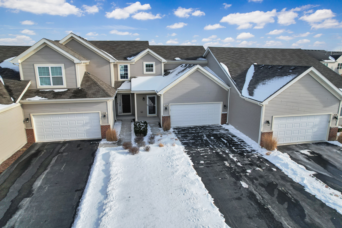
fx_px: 209
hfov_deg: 78.6
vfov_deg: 57.2
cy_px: 114
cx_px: 171
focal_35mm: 22
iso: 120
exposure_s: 1/500
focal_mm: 8.38
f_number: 2.8
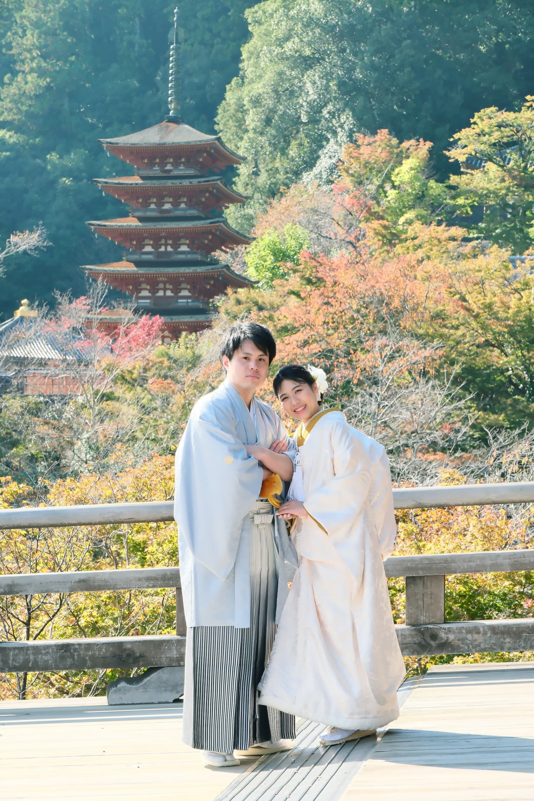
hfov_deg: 15.7
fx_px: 1936
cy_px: 400
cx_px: 267
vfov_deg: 23.4
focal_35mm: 87
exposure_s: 1/250
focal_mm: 57.9
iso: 800
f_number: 8
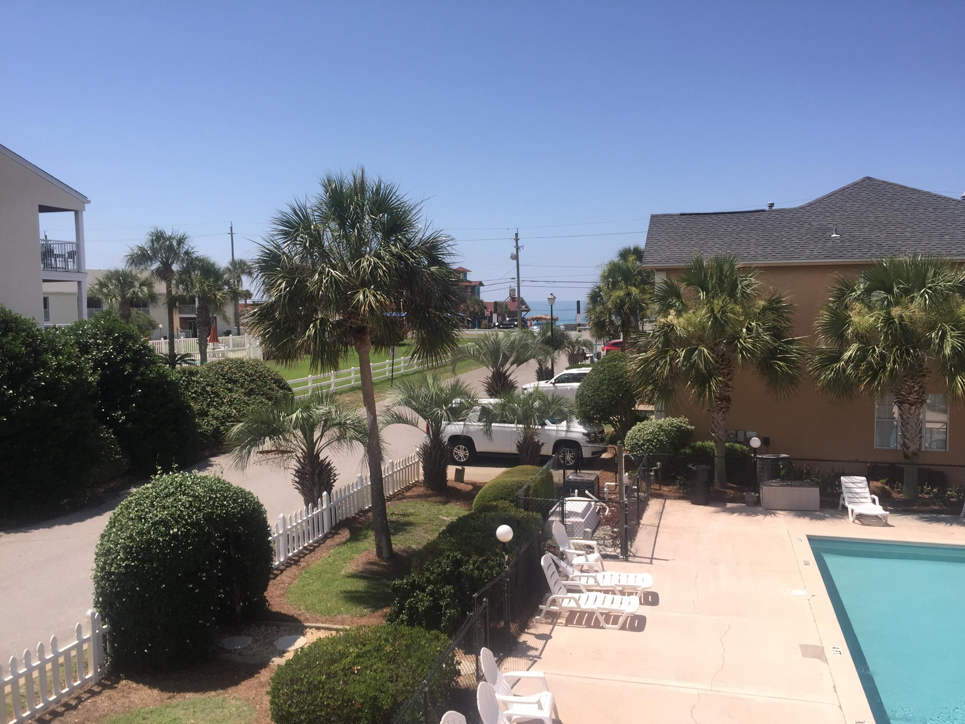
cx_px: 482
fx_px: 808
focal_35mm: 29
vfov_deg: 48.2
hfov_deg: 61.7
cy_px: 362
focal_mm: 4.15
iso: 40
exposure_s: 1/2639
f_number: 2.2
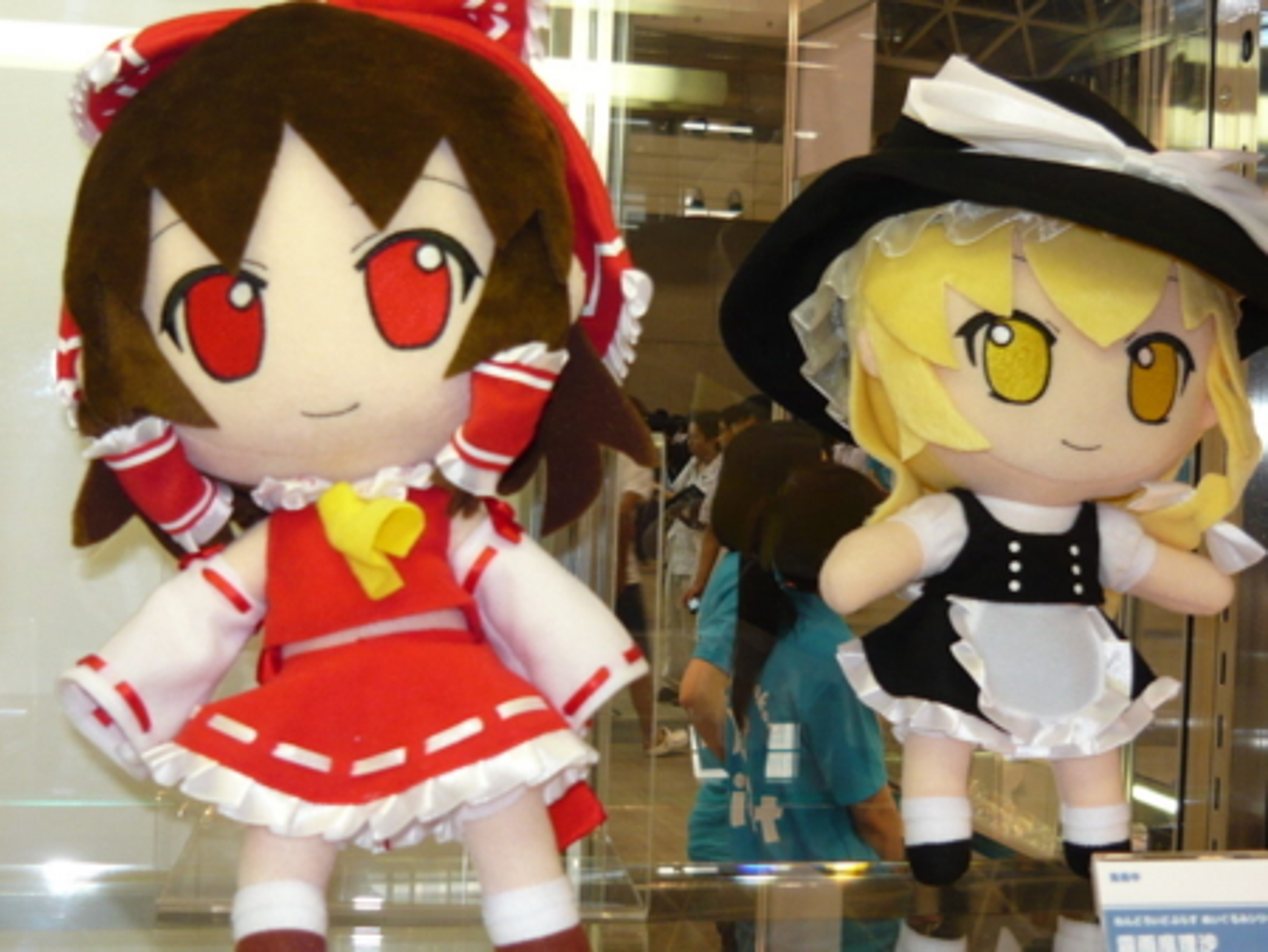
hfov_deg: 33.2
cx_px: 634
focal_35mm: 58
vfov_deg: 25.3
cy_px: 476
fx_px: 2126
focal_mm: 6
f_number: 2.9
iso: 100
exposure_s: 1/30
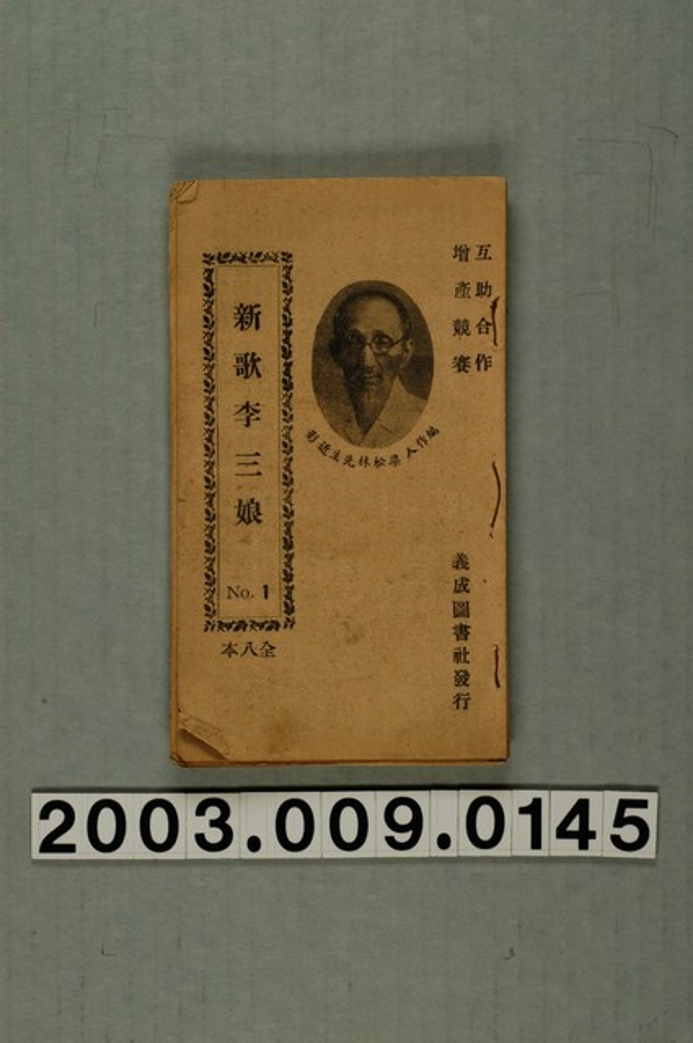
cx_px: 346
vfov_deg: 27.0
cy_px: 522
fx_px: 2171
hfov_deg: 18.1
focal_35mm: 75
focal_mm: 50
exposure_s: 1/60
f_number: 8
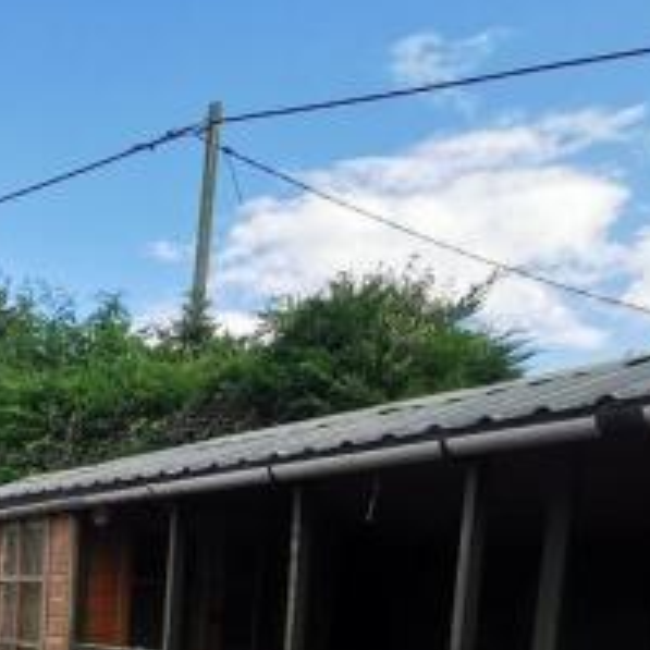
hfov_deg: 31.9
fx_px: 935
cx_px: -129
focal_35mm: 44
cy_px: 684
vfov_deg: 34.1
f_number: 2.2
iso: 50
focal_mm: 2.26
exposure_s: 1/368
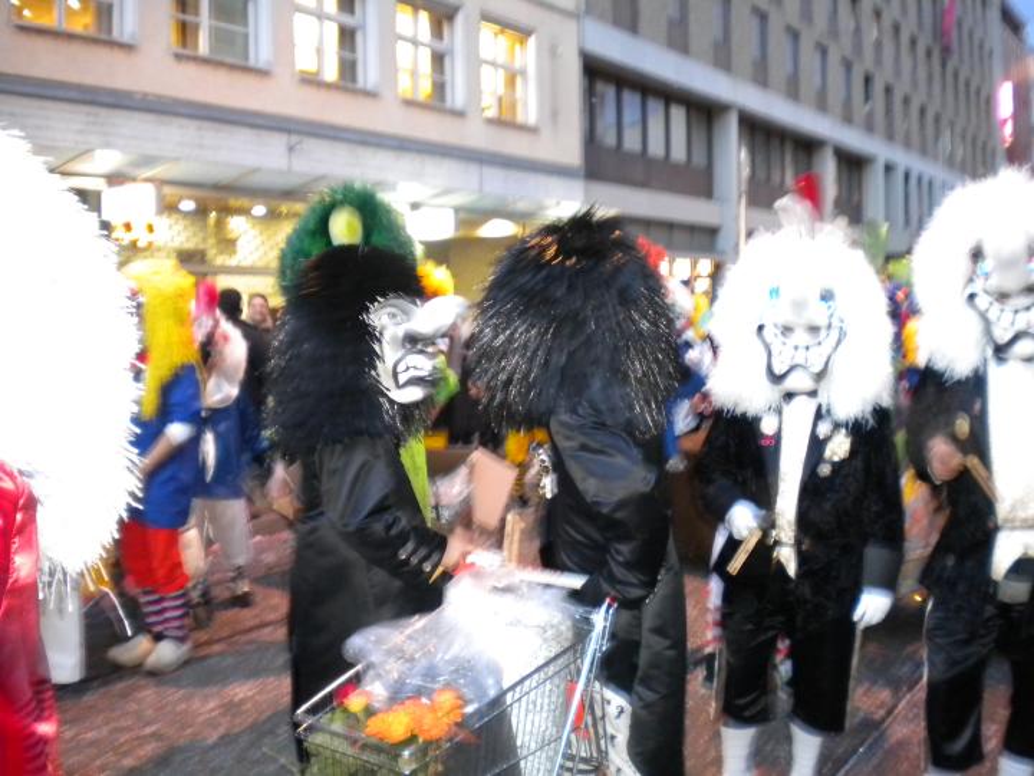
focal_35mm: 35
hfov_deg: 52.6
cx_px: 517
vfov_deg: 40.7
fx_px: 1045
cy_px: 388
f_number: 3.1
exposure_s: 1/5.1
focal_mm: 6.3
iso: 400
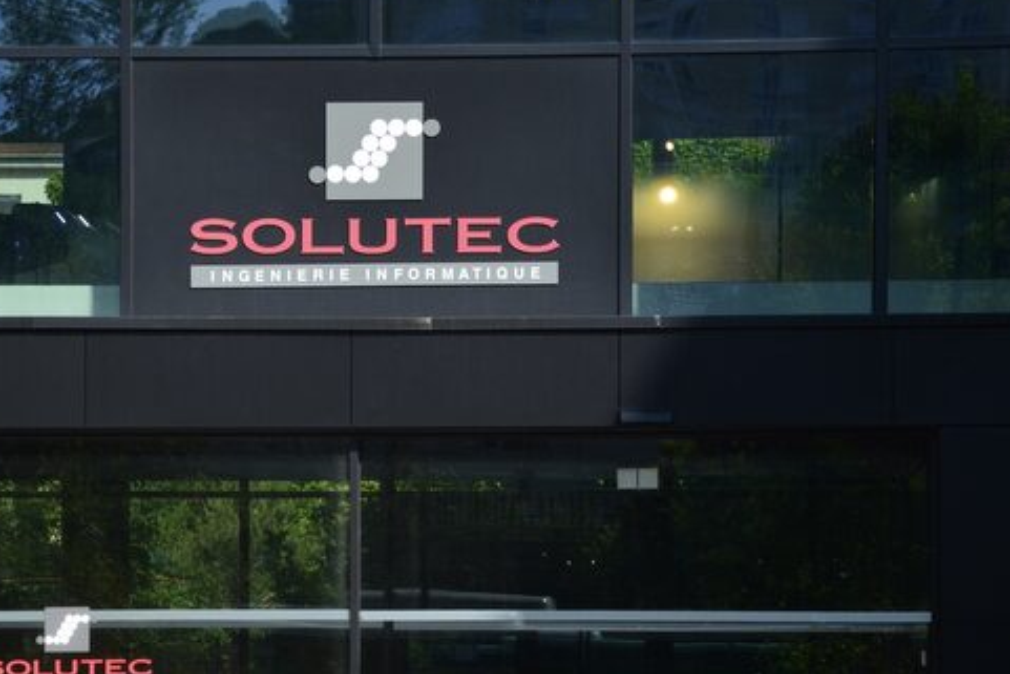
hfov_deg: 13.4
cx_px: 397
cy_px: 491
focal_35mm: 153
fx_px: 4294
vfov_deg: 9.0
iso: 800
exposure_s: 1/4000
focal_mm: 62
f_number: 5.6
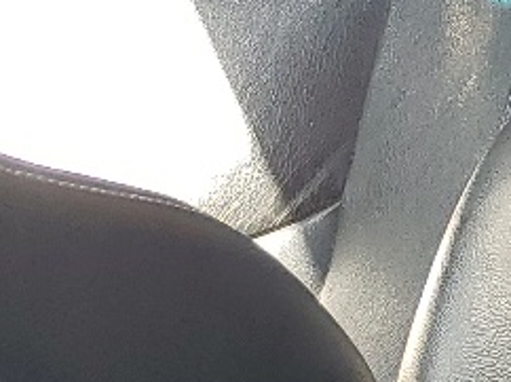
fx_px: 2537
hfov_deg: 10.8
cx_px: 910
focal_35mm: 172
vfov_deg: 8.4
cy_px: -228
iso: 50
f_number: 1.5
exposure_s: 1/250
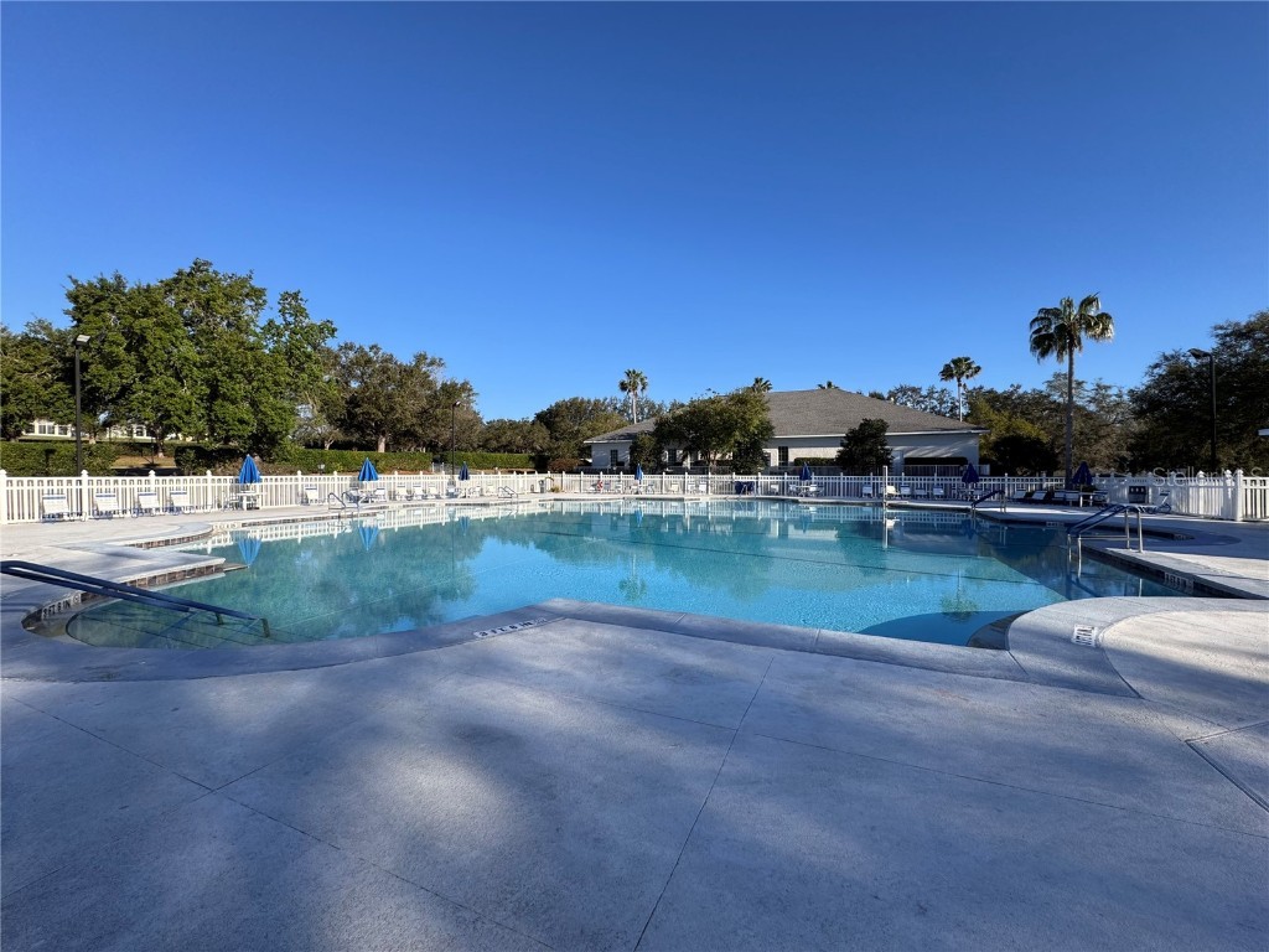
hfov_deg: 102.1
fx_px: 513
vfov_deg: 85.7
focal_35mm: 14
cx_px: 634
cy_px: 476
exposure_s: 1/1709
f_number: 2.2
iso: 40
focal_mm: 2.22
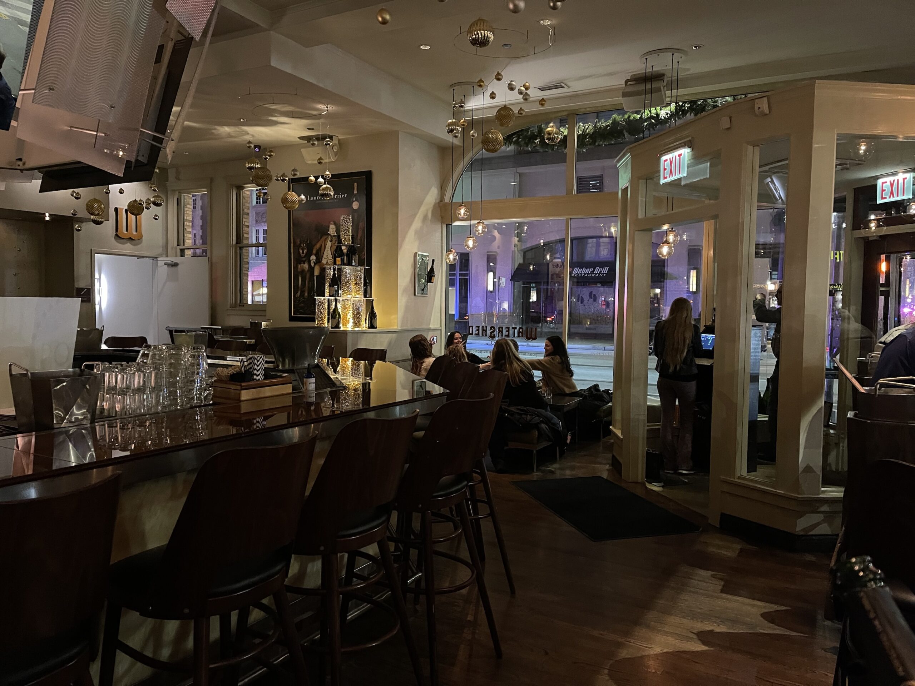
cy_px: 343
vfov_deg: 53.1
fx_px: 687
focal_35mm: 26
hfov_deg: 67.3
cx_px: 458
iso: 800
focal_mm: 5.1
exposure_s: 1/24
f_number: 1.6
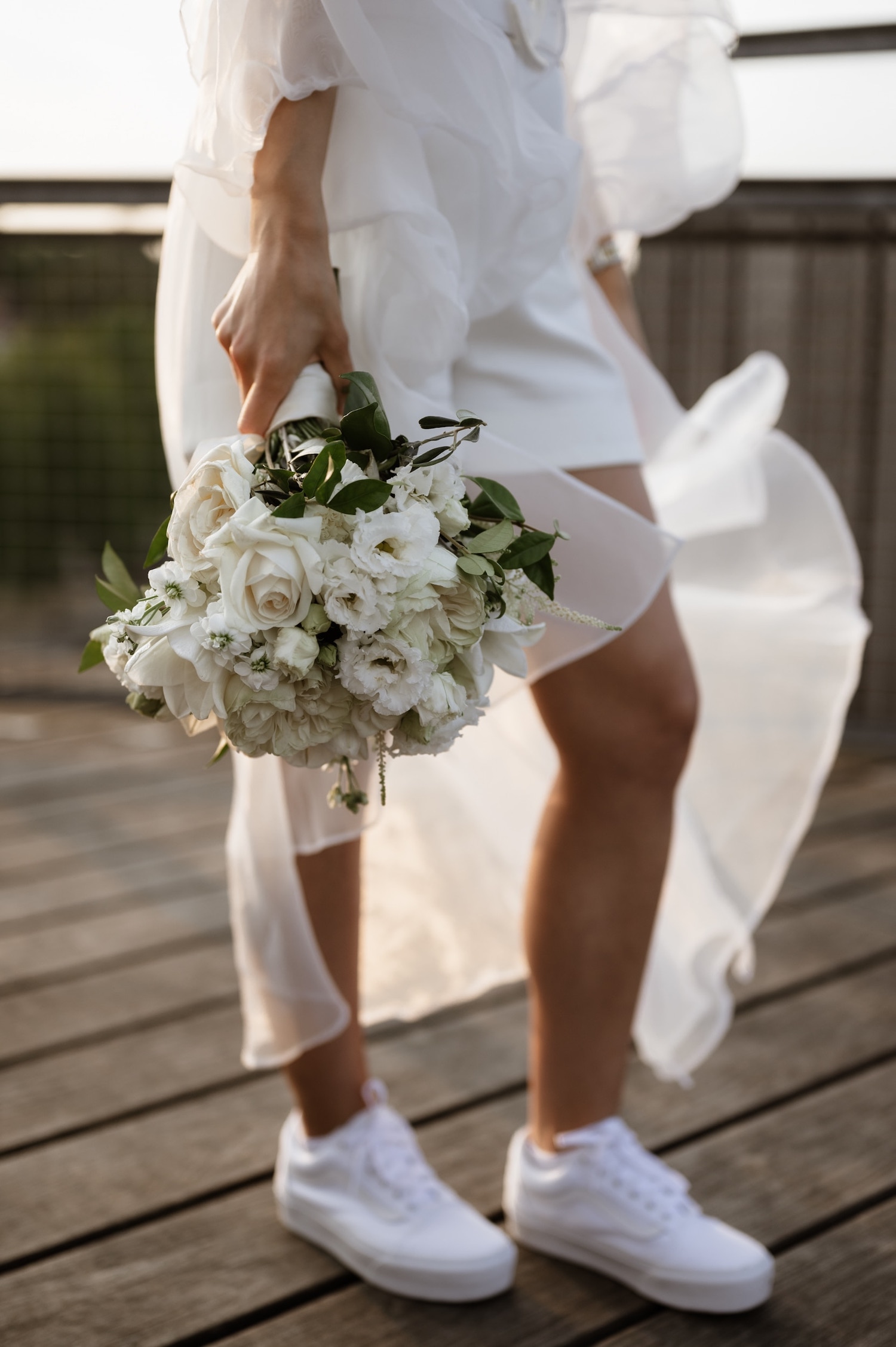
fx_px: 1869
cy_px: 674
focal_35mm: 50
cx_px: 448
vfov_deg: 39.6
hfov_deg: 27.0
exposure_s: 1/1000
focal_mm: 50
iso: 200
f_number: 2.2
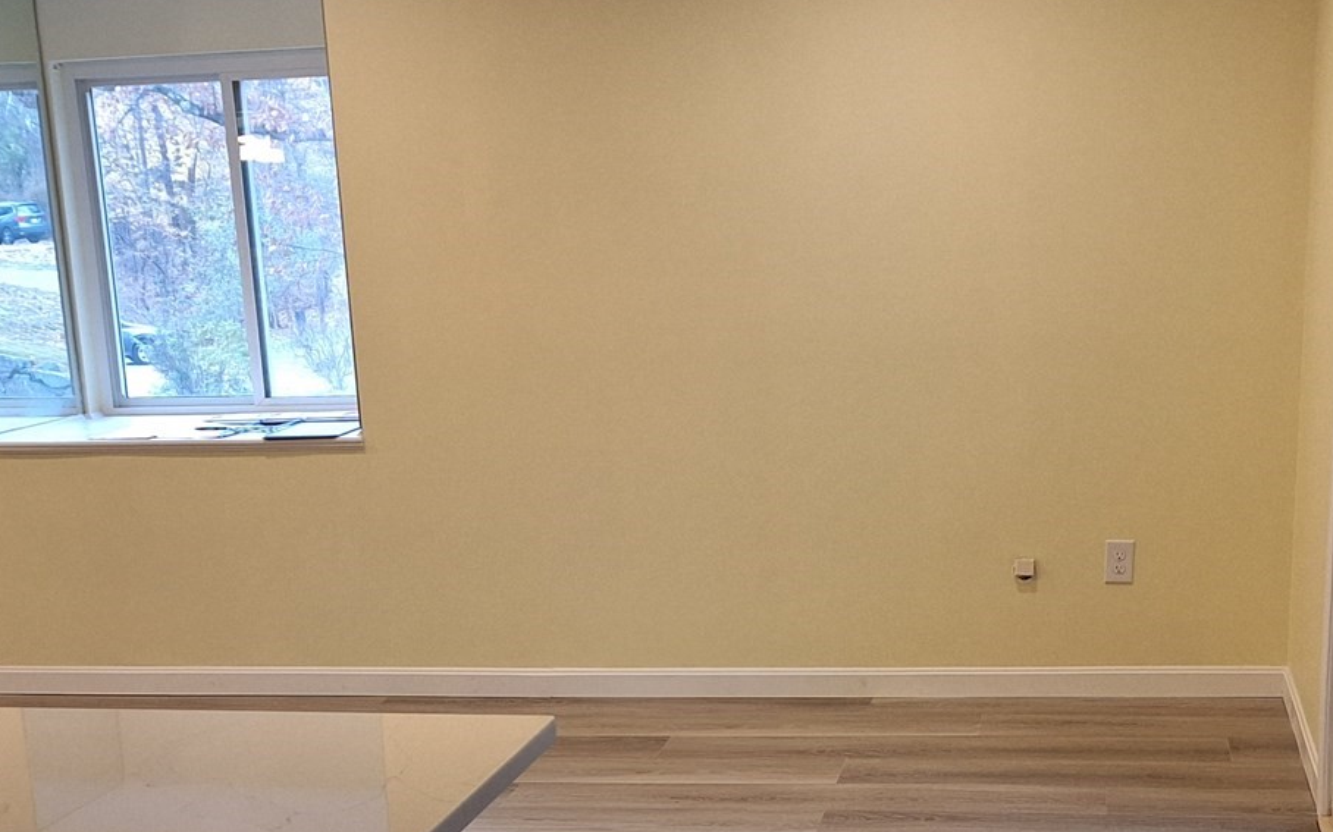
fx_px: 1998
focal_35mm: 55
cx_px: 671
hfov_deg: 36.9
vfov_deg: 22.9
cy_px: 754
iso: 125
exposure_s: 1/40
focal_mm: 5.54
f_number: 1.8
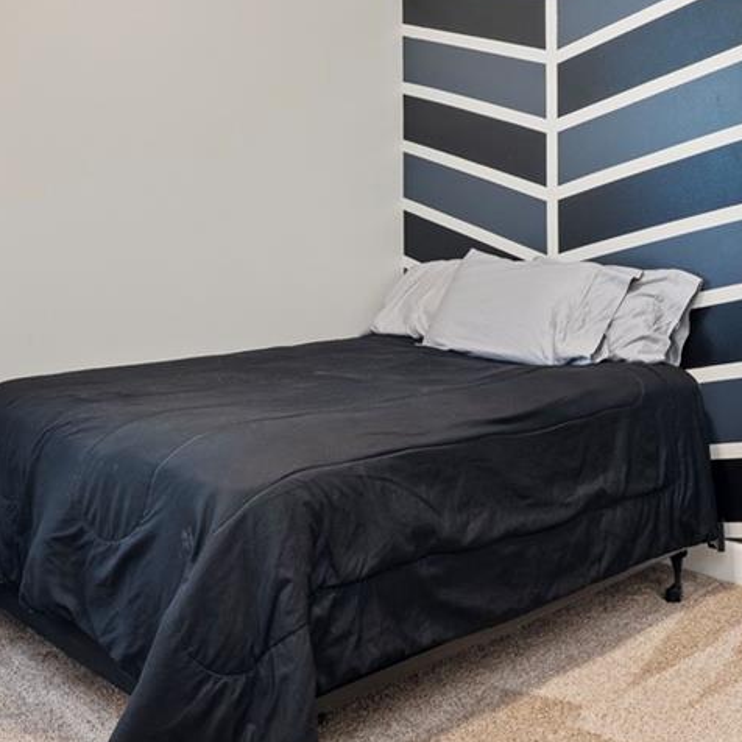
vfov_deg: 41.0
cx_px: 393
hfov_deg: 41.8
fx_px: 970
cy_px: 217
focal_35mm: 40
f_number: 11
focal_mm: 14
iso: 200
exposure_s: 2
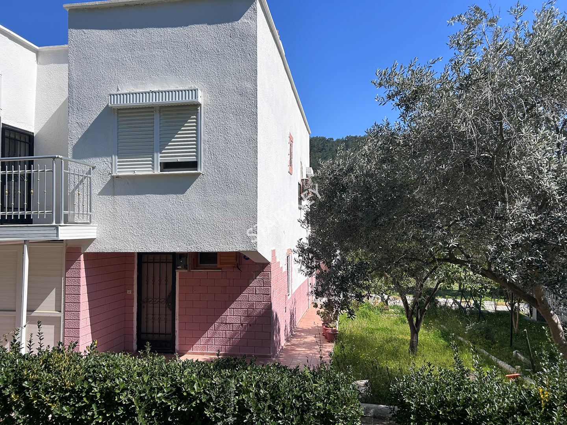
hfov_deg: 67.3
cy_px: 212
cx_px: 284
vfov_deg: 53.1
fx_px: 426
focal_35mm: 26
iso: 50
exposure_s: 1/4831
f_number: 1.5
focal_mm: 5.7
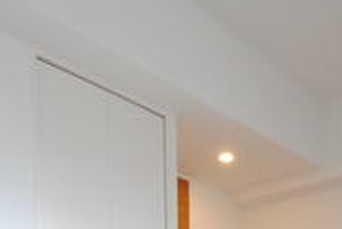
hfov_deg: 43.8
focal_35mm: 44
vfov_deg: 23.7
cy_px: 352
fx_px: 418
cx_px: 231
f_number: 5.6
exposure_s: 1/125
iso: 1600
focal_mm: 8
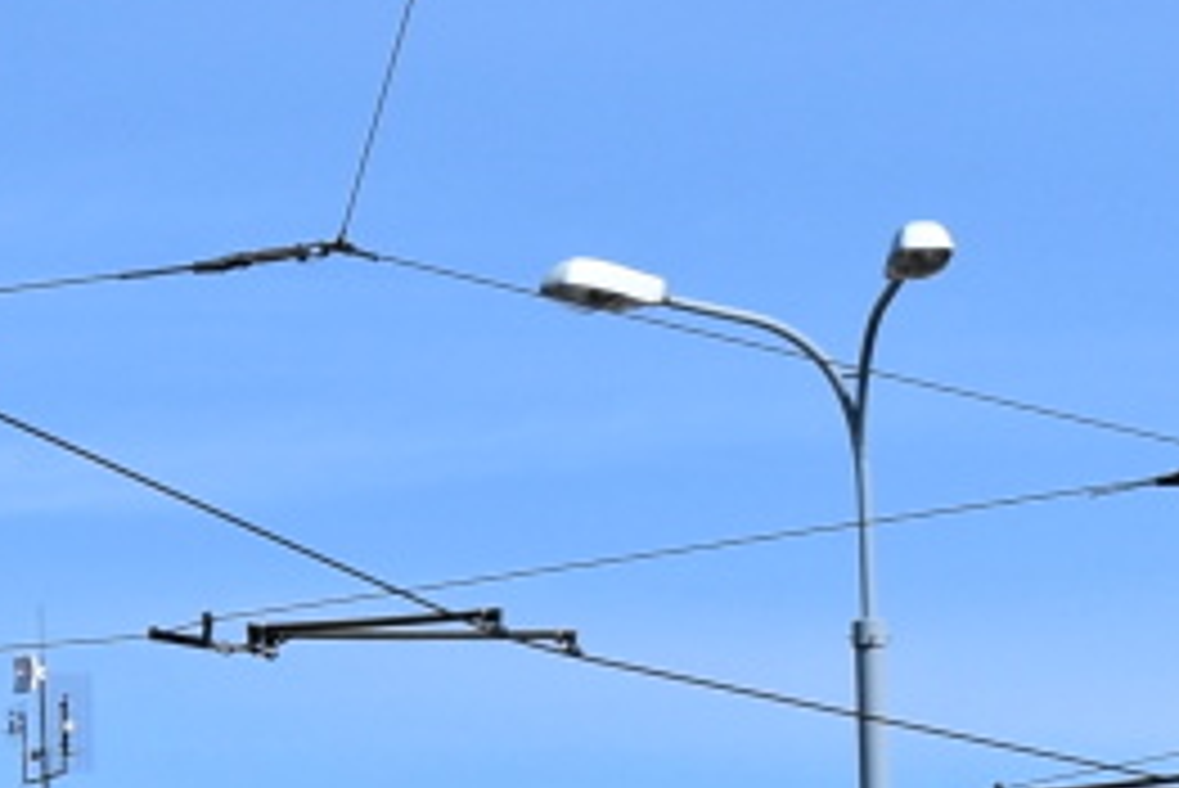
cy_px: 1198
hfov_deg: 8.8
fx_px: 7274
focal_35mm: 222
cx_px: -1170
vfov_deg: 6.1
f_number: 10
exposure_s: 1/400
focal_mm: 26
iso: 200
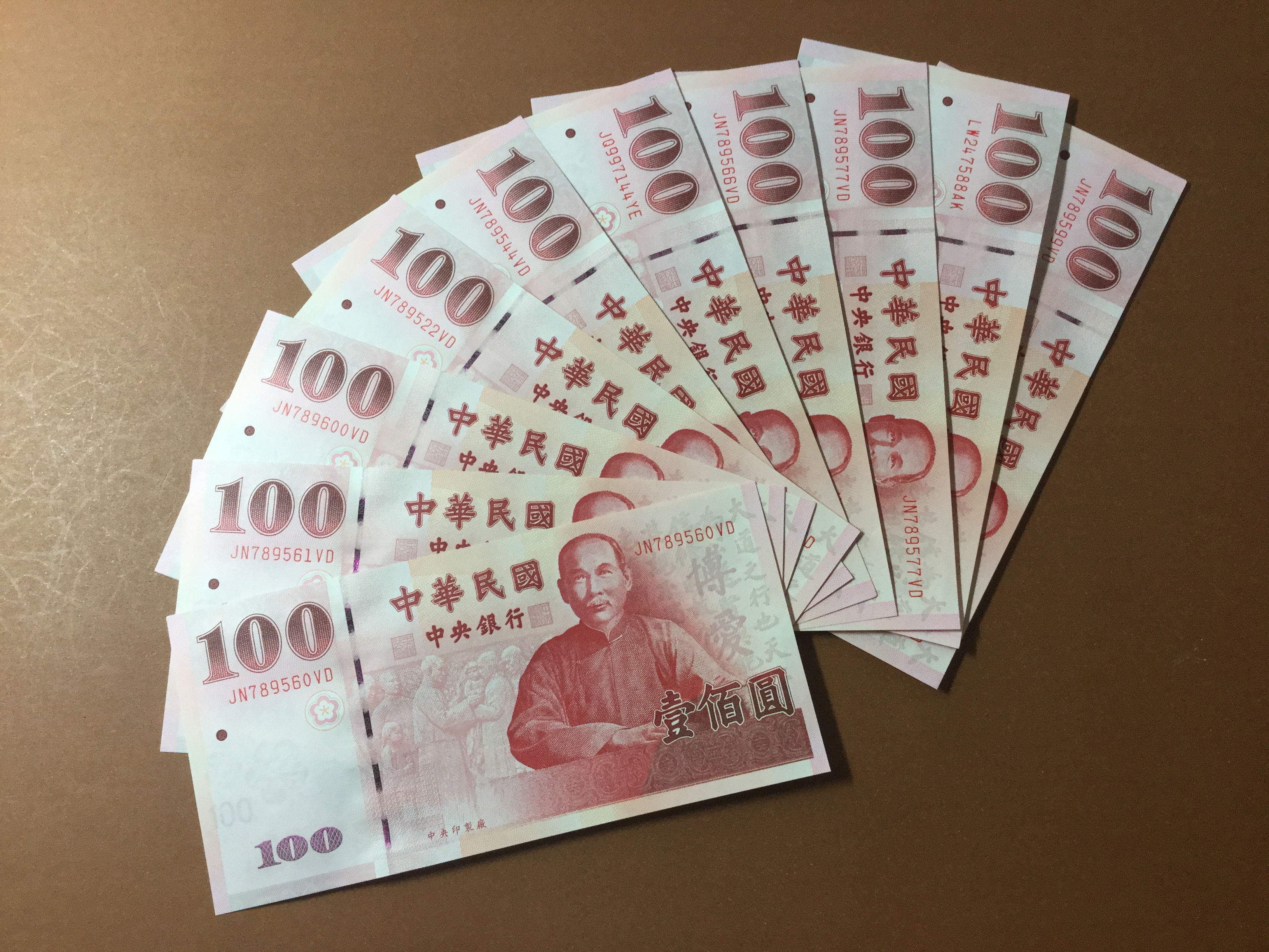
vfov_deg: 45.4
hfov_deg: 58.4
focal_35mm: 31
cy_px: 476
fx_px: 1136
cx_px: 634
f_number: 2.4
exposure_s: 1/33
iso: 64
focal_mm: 3.3
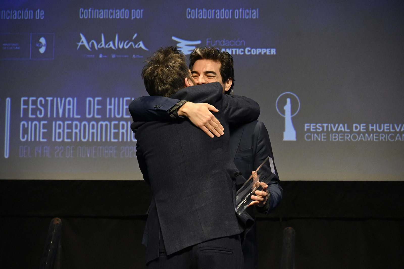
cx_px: 202
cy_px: 134
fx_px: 2019
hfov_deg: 11.4
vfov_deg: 7.6
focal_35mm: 180
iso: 4000
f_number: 6.3
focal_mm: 120
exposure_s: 1/200
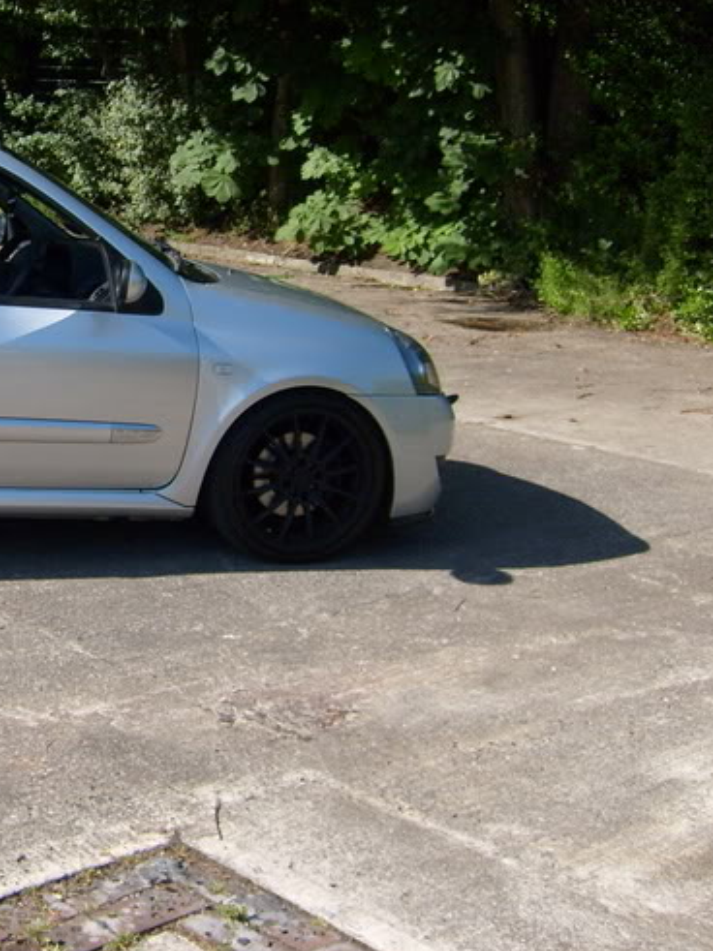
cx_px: -31
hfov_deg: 24.3
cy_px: 422
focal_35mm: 57
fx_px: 1566
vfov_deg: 33.8
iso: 80
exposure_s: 1/180
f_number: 7.1
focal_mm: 5.8
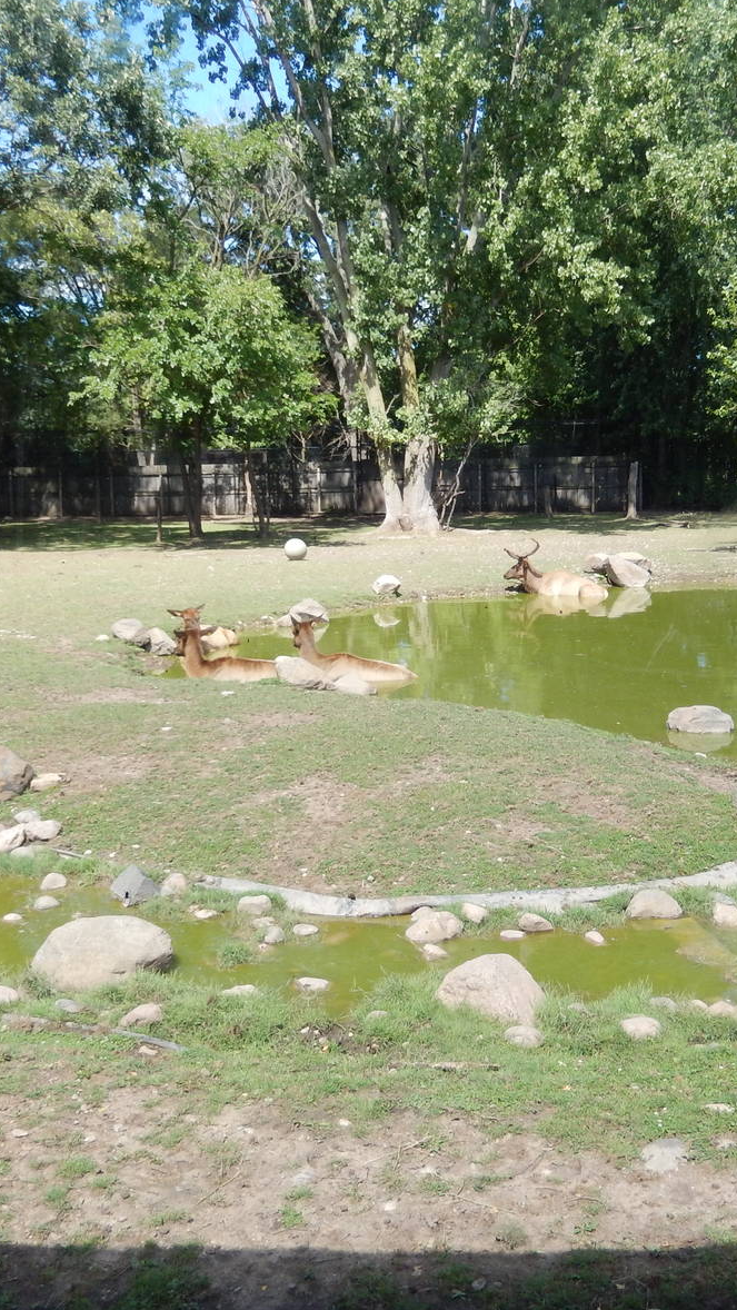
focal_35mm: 37
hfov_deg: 31.8
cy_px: 662
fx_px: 1285
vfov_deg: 54.0
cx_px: 474
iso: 125
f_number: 3.4
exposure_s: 1/400
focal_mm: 4.5
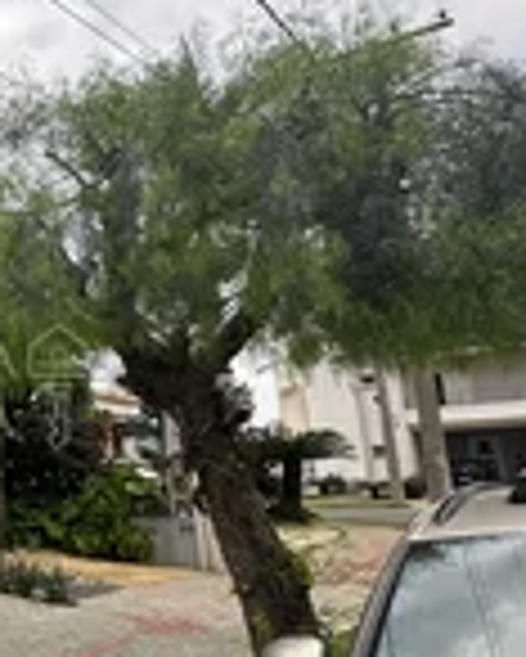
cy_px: 385
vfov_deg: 50.0
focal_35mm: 36
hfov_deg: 28.7
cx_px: -238
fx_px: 700
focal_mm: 2.22
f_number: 2.2
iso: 40
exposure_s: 1/403
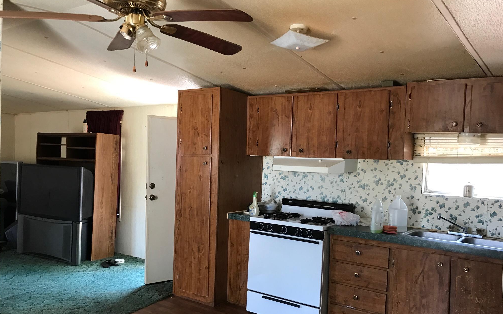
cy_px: 183
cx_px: 253
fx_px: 411
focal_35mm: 30
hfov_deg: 62.9
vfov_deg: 41.7
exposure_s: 1/18
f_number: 1.8
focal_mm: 3.99
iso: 40
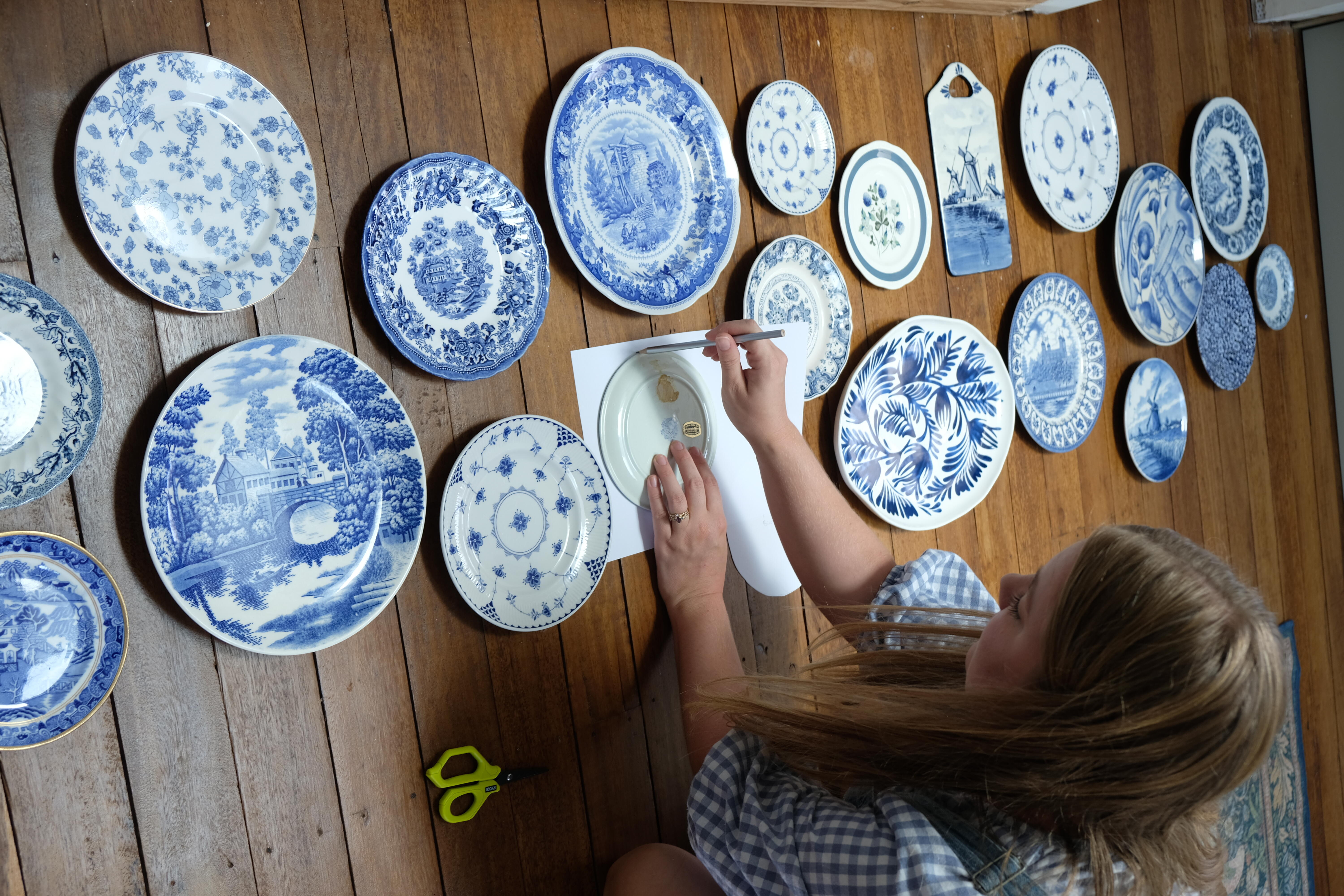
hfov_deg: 50.7
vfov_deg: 35.1
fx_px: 1419
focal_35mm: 38
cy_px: 448
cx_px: 672
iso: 200
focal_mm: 25.4
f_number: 3.6
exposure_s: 1/15
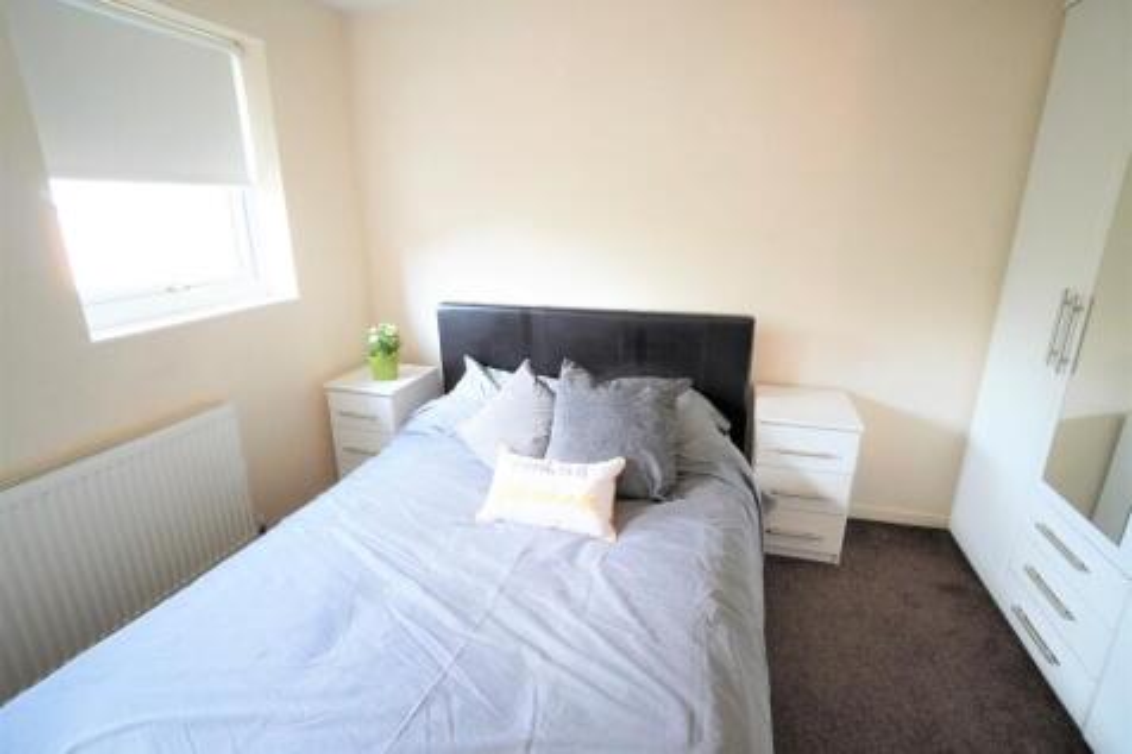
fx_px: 519
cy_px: 377
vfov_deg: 72.0
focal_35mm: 16
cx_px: 566
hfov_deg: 95.0
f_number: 4
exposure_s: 1/200
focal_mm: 11
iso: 4000
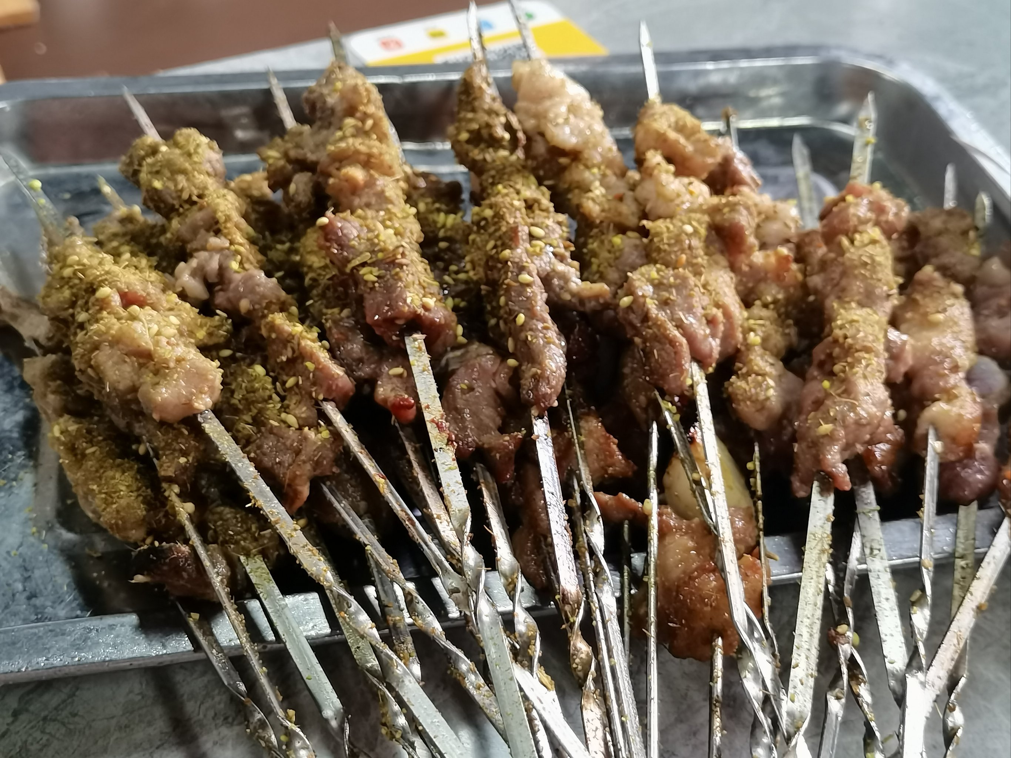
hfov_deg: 45.8
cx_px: 506
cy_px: 379
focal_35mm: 41
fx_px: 1197
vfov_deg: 35.1
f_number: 1.9
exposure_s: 1/50
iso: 160
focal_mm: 4.94
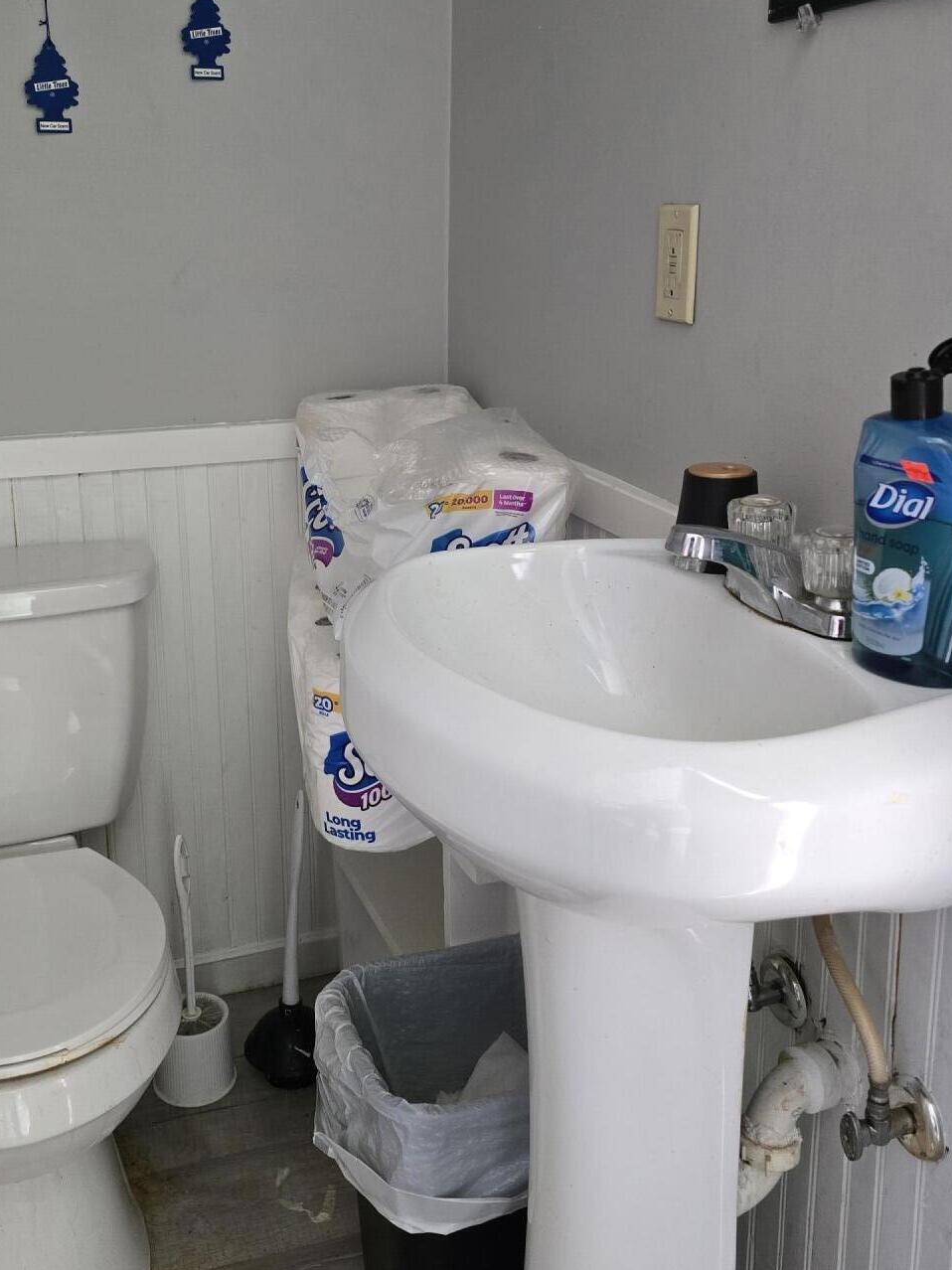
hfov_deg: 39.4
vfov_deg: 50.8
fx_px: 1321
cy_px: 477
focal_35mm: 36
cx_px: 373
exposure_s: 1/60
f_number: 1.7
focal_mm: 6.3
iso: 640
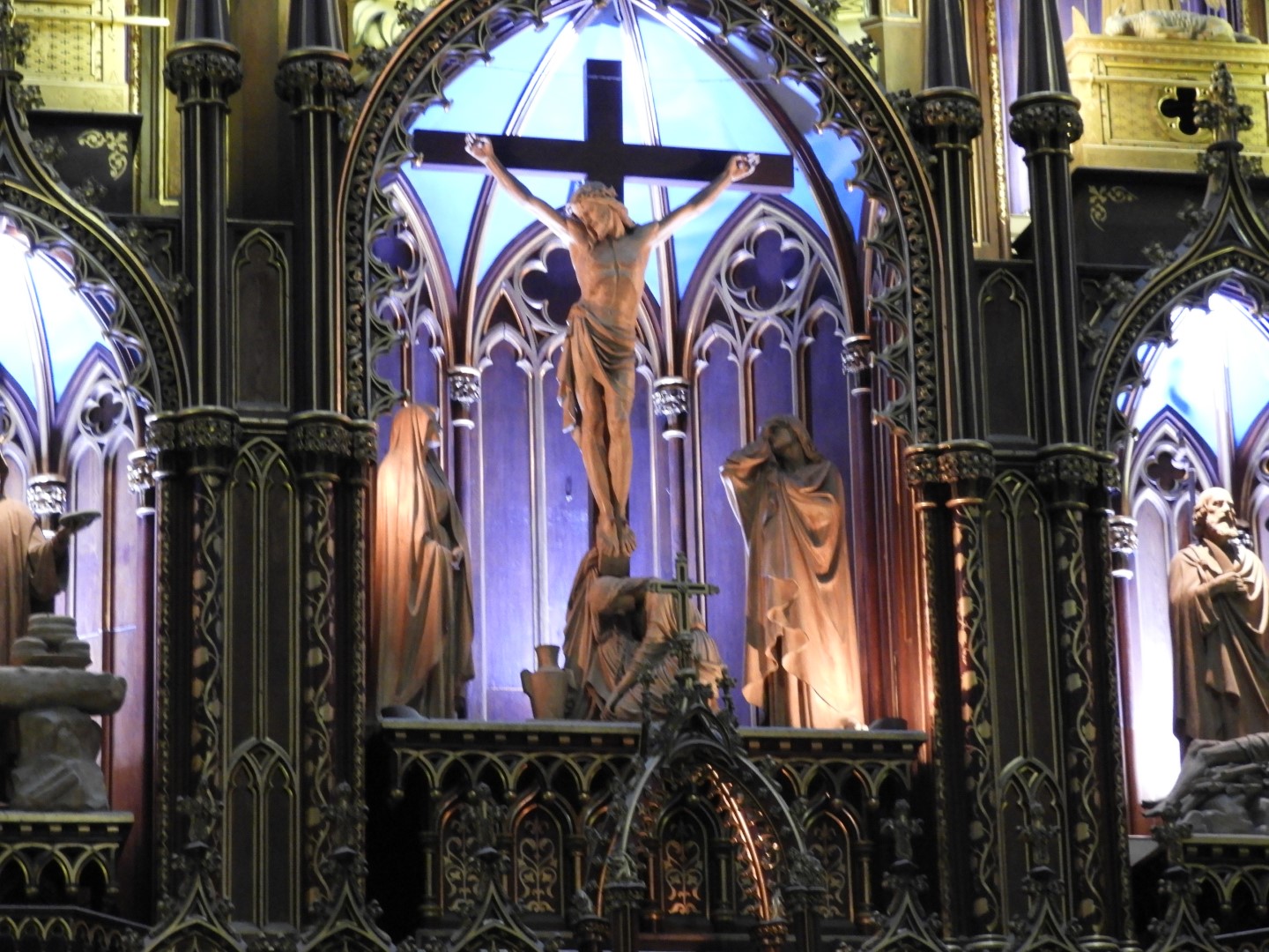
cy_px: 476
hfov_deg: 17.1
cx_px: 634
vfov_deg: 12.9
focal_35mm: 115
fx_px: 4216
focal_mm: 20.6
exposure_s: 1/4
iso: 800
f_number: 5
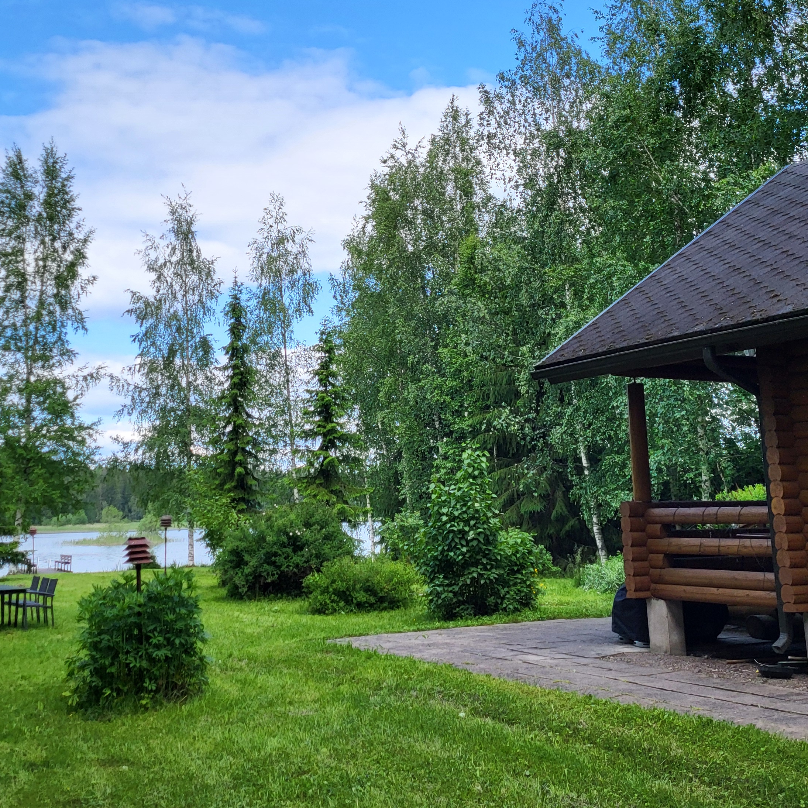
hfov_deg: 40.0
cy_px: 295
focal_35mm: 42
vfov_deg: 39.7
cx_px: 381
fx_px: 1109
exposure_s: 1/1084
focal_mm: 5.4
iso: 40
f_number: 1.8
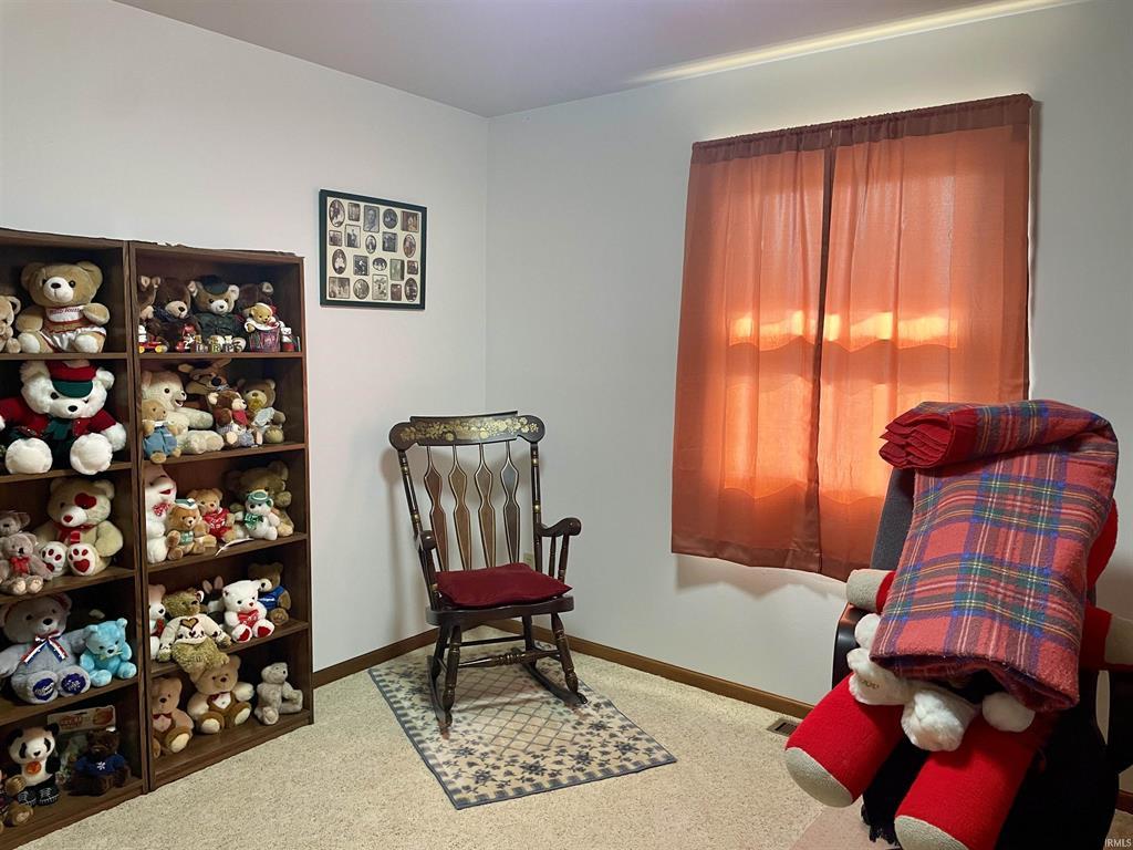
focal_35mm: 26
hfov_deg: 67.3
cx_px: 566
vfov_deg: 53.1
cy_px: 425
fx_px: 851
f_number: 1.6
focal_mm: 4.2
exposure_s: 1/60
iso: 160
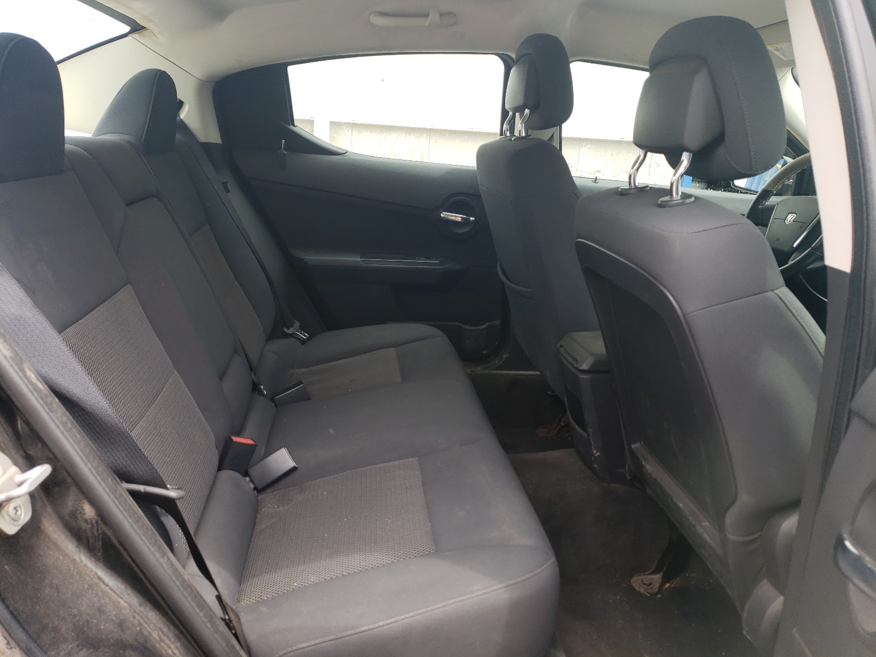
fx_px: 658
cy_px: 328
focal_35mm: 26
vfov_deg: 53.1
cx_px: 438
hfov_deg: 67.3
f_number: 1.5
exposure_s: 1/294
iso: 50
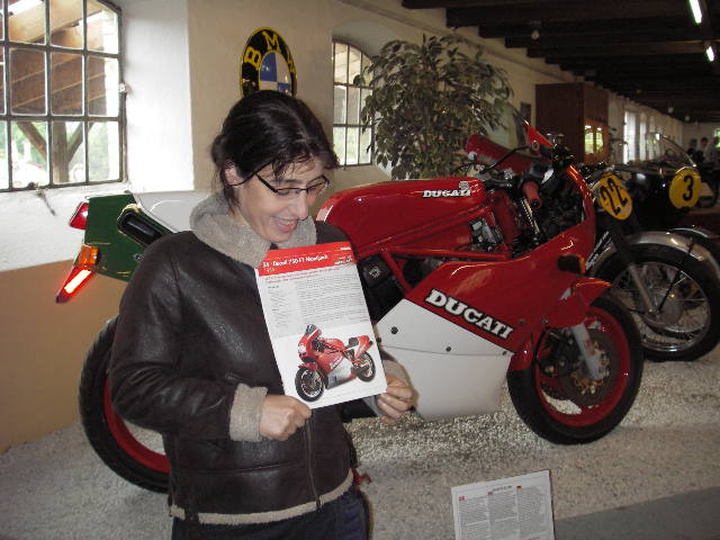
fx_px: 790
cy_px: 270
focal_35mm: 38
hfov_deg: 49.0
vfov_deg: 37.7
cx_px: 360
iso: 100
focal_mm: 6.3
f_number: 3.3
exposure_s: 1/30
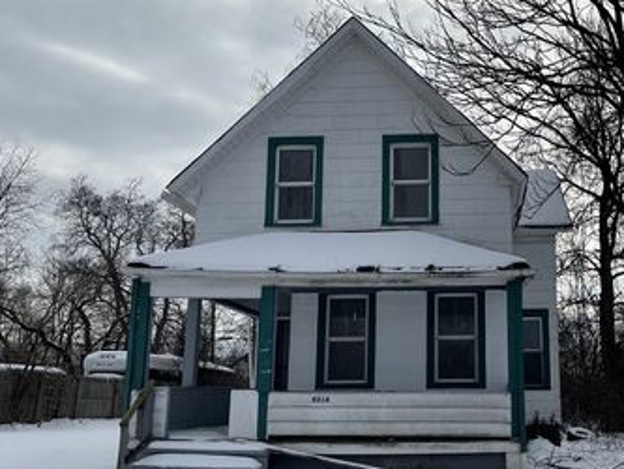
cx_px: 446
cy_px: 286
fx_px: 703
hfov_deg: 46.6
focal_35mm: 39
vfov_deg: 36.7
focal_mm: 4.2
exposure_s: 1/9091
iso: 32
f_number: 1.6
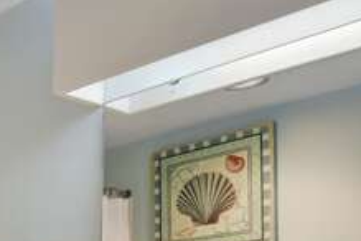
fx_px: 579
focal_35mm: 58
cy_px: 314
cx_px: -175
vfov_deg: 21.3
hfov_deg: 26.0
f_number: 8
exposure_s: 1/5
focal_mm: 11
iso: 400
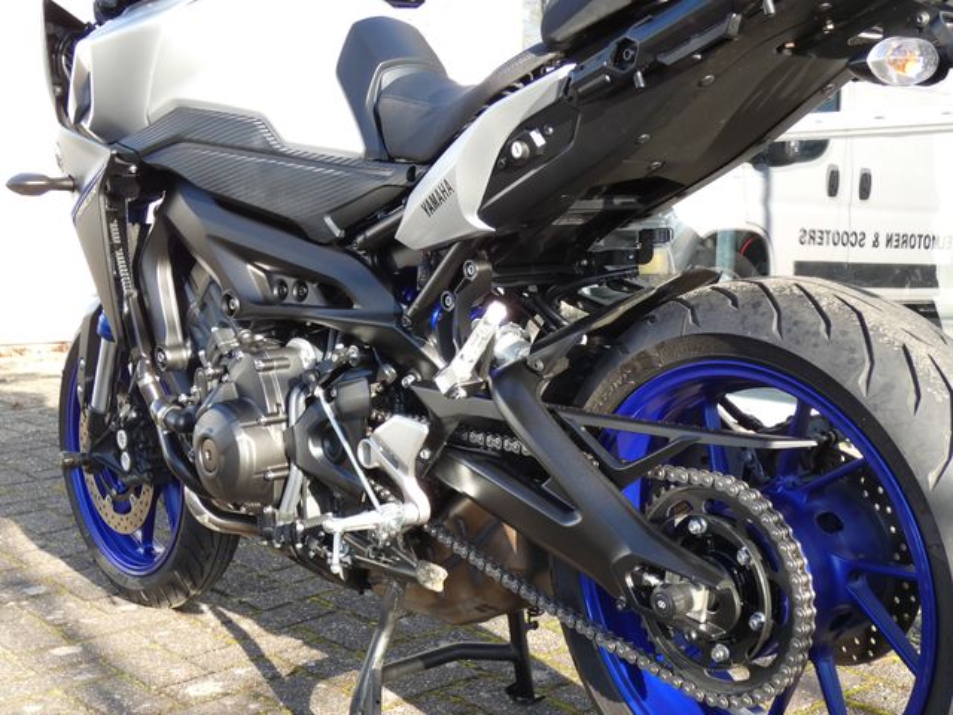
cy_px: 358
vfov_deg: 30.3
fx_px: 1321
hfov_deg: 39.7
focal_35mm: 48
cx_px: 476
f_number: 3.8
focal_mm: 8.6
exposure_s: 1/100
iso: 80
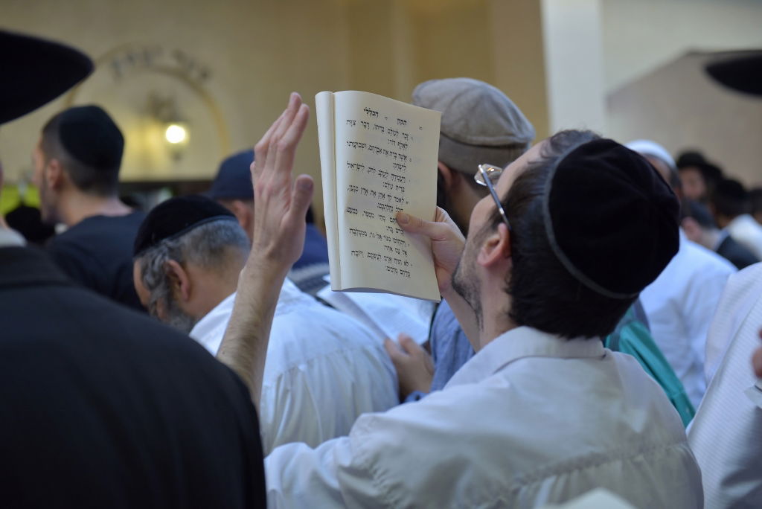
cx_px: 381
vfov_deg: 19.5
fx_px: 1482
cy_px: 254
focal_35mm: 70
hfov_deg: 28.8
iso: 800
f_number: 4
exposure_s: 1/250
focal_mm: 70
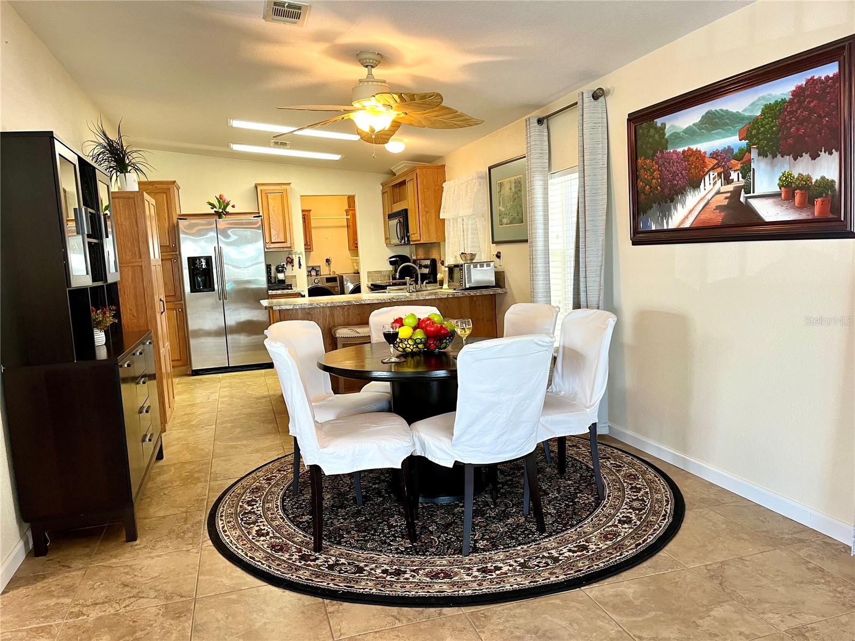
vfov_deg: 53.1
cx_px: 428
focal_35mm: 26
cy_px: 320
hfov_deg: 67.3
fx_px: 642
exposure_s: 1/60
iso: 80
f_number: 1.6
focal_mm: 5.1
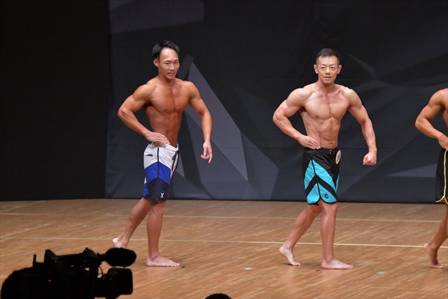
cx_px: 224
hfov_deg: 7.6
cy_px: 150
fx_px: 3358
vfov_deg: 5.1
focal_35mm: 270
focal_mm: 180
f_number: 5.6
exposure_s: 1/400
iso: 6400
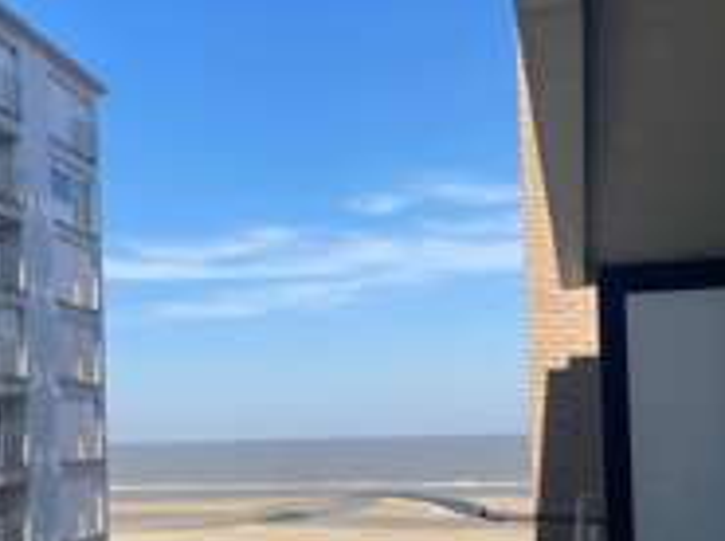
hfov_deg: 35.1
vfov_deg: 26.7
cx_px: 212
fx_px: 1129
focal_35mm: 54
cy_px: 394
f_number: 1.8
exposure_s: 1/1946
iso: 20
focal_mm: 4
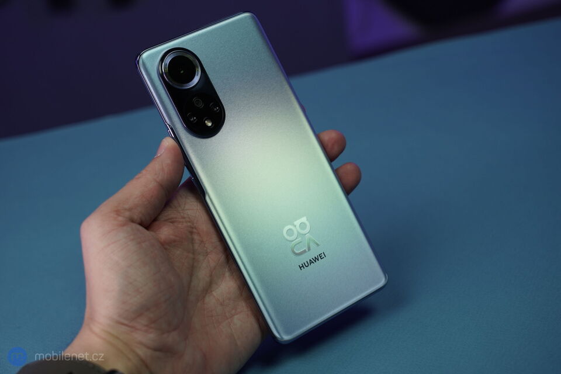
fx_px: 1091
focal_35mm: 70
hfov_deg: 28.8
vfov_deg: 19.5
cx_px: 280
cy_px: 187
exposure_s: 1/160
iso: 500
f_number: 6.3
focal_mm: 70
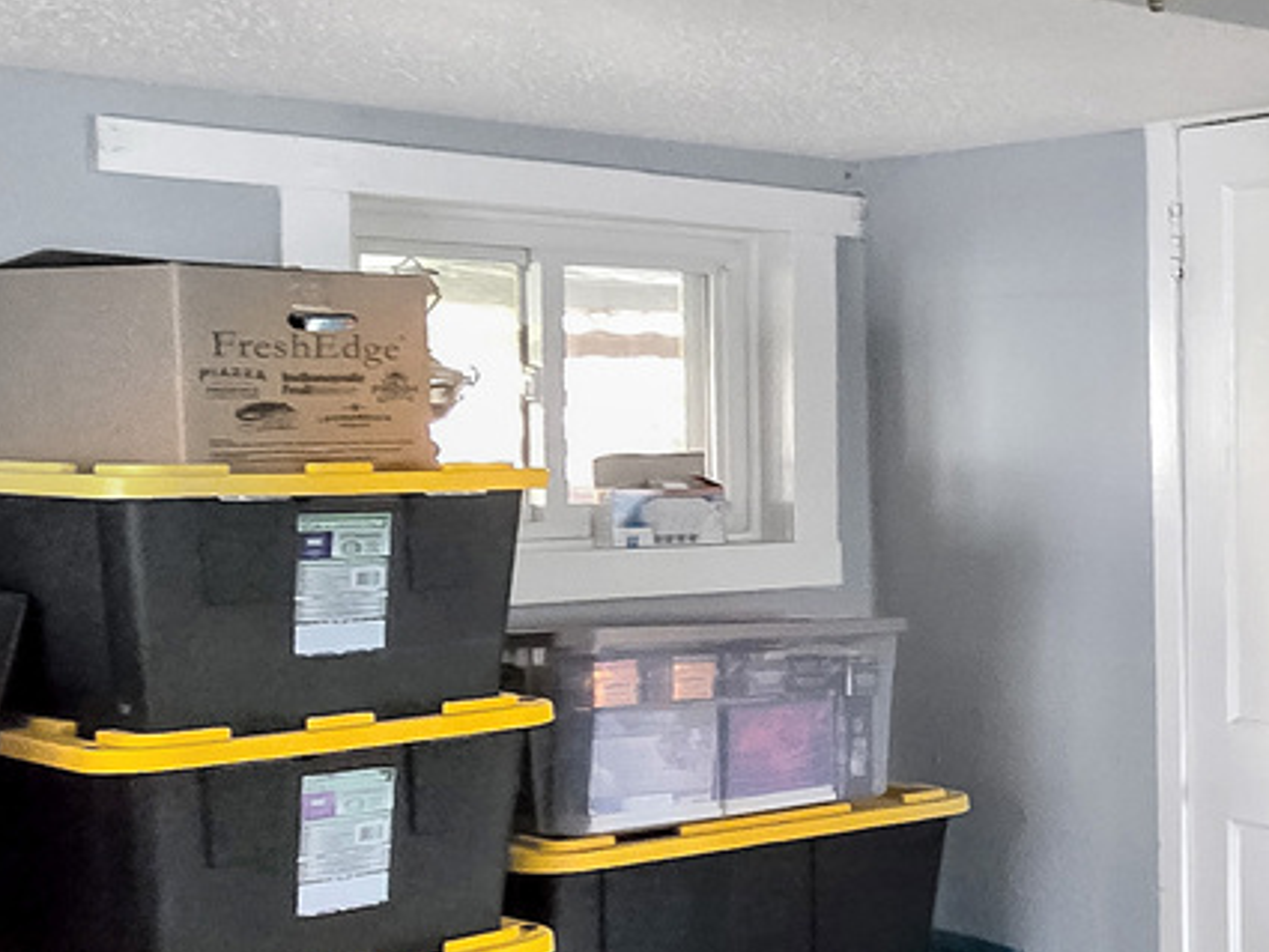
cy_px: 1033
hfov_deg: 30.1
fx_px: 1613
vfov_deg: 29.8
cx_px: 1786
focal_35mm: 44
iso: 800
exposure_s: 1/60
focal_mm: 2.2
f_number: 2.2
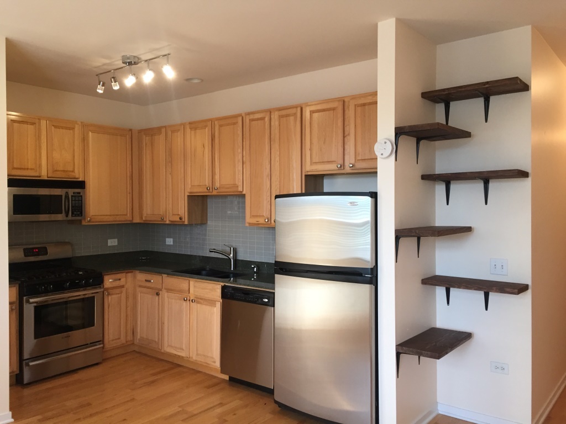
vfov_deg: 48.2
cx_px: 283
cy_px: 212
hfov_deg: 61.7
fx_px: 474
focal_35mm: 29
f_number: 2.2
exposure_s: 1/30
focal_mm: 4.15
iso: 50
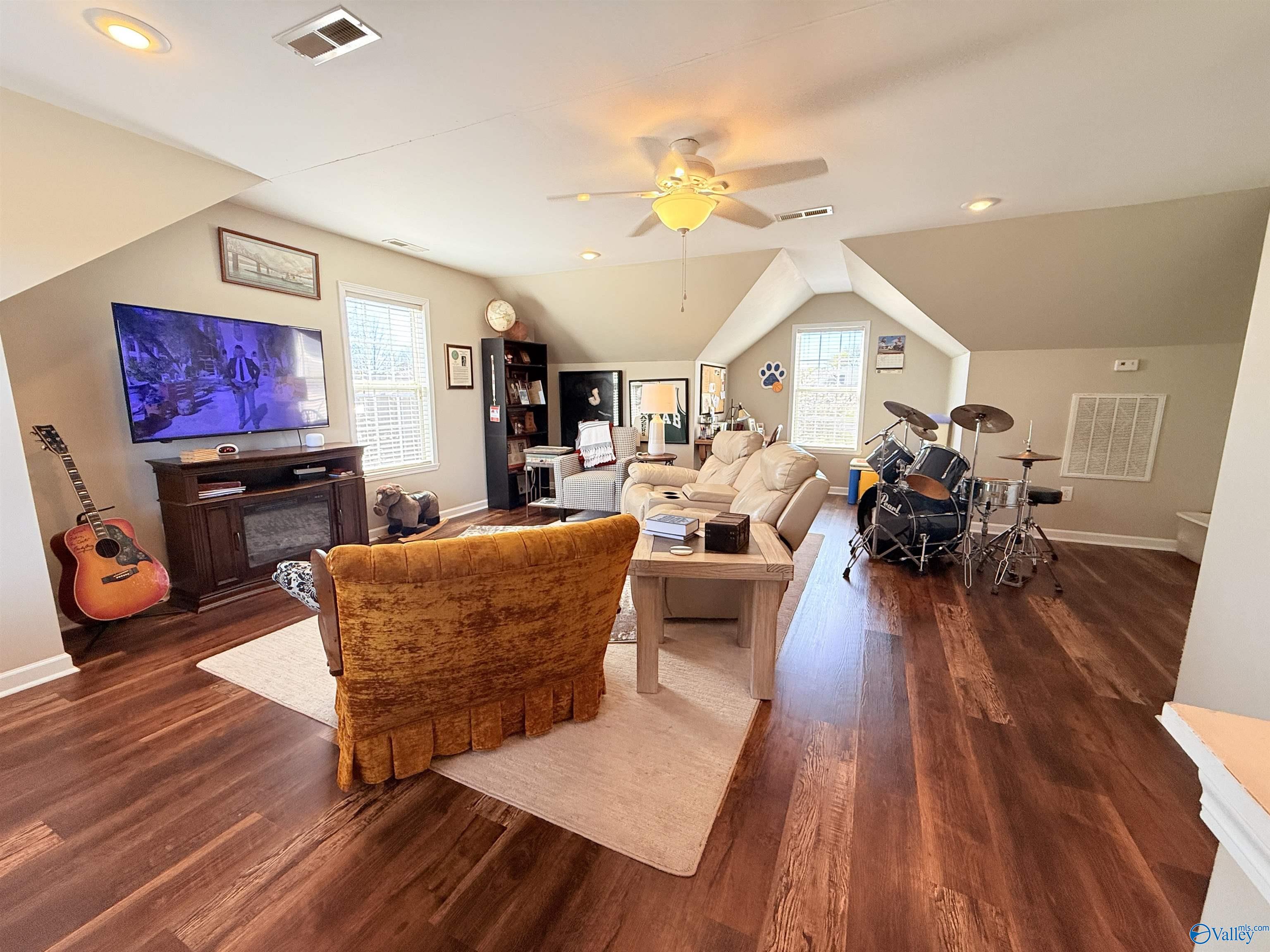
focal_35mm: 14
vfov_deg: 85.7
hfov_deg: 102.1
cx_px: 635
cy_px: 476
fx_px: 514
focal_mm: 2.22
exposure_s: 1/120
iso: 125
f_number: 2.2
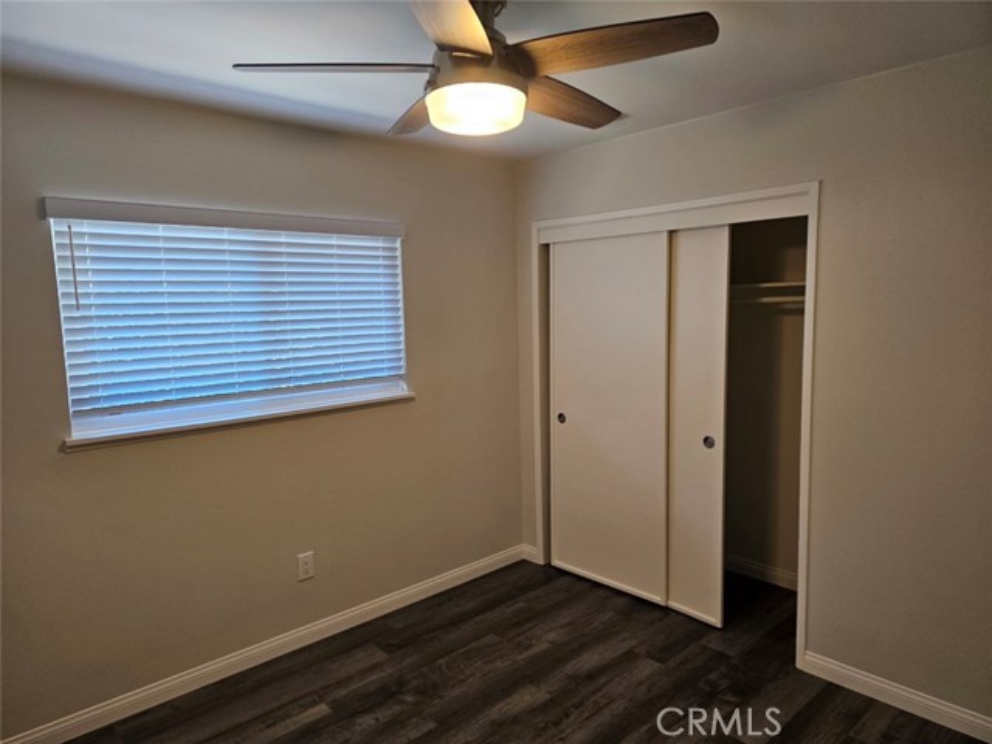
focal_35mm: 23
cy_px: 372
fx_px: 659
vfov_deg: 58.9
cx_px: 496
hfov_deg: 73.9
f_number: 1.7
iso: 250
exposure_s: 1/120
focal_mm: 6.3
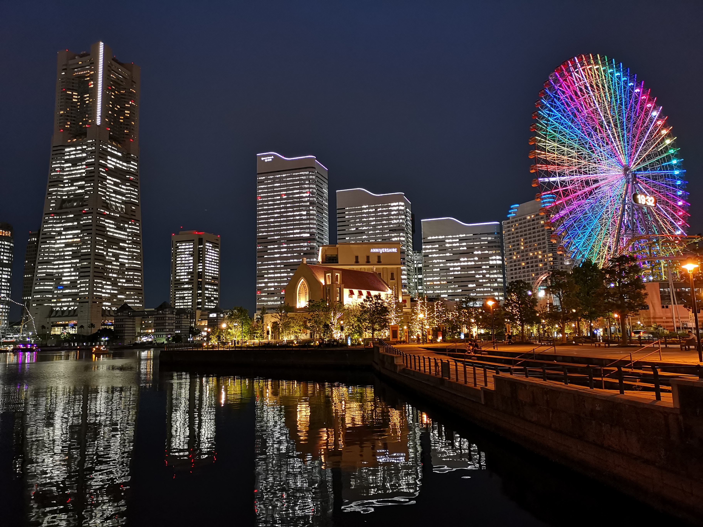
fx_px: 548
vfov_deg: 51.4
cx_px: 352
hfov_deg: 65.3
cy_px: 264
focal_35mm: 27
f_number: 1.8
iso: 640
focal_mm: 3.95
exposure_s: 4
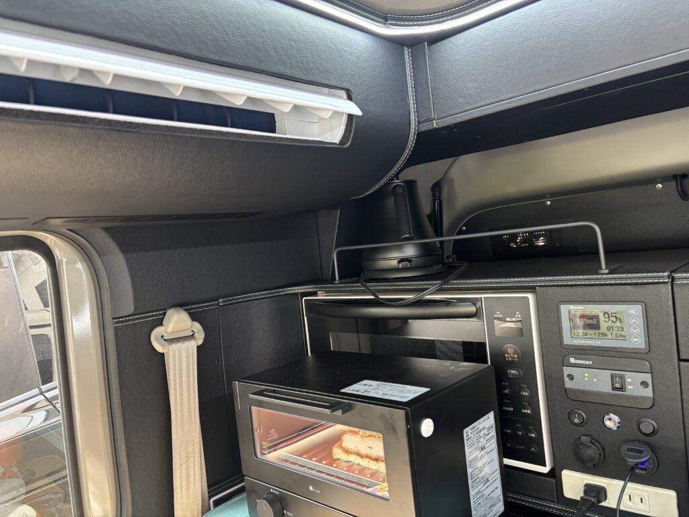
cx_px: 344
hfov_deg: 67.3
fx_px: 518
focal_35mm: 26
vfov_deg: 53.1
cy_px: 258
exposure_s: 1/52
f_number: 1.6
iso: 200
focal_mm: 5.96
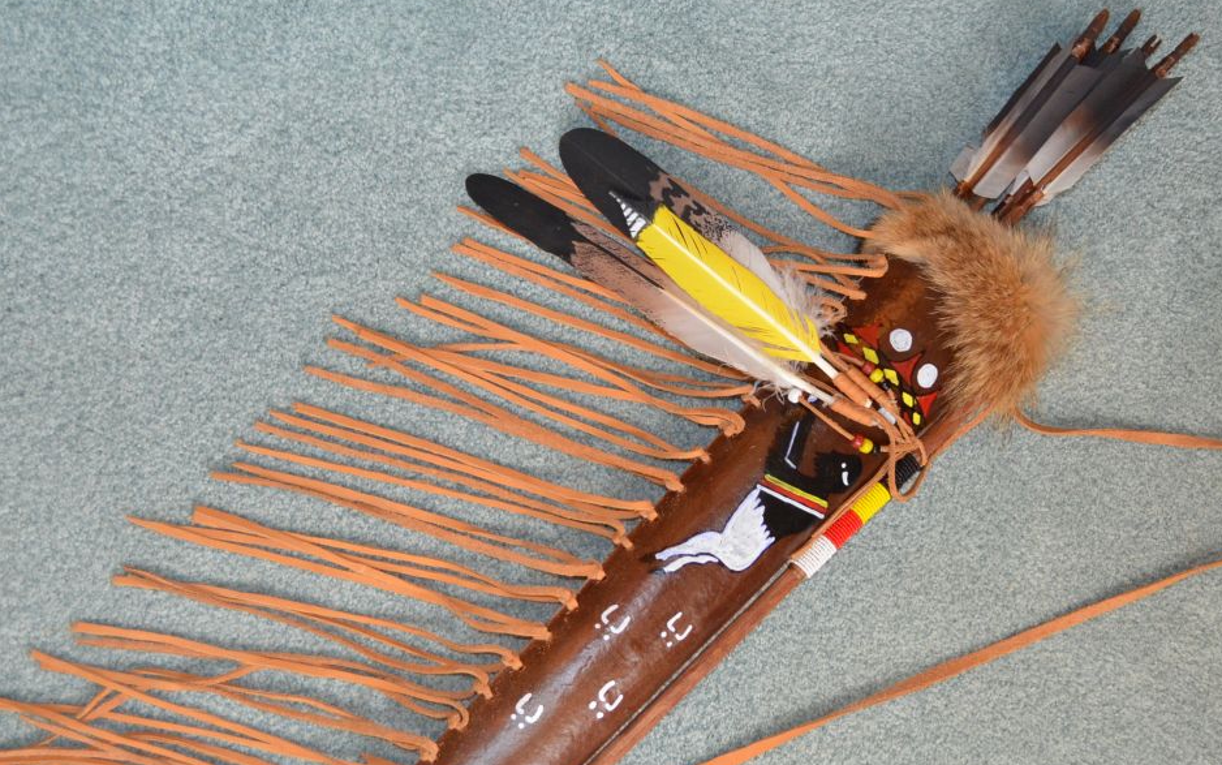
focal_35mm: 52
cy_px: 454
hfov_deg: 38.8
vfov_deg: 24.9
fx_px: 1732
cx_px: 654
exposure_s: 1/60
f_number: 4.2
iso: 1600
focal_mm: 26
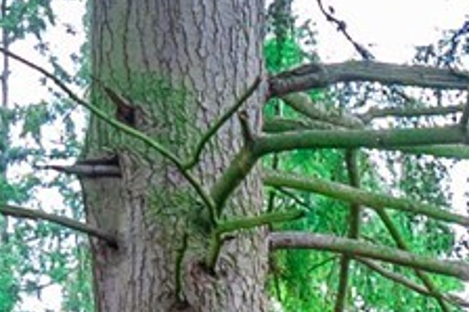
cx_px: 1146
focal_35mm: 182
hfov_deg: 9.9
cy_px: 1095
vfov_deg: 6.5
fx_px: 2369
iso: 320
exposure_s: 1/30
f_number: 7.1
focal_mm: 24
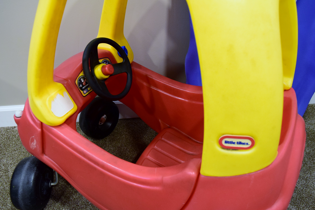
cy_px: 103
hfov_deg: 57.9
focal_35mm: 33
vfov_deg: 40.5
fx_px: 284
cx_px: 159
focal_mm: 21
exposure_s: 1/15
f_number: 5
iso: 1600
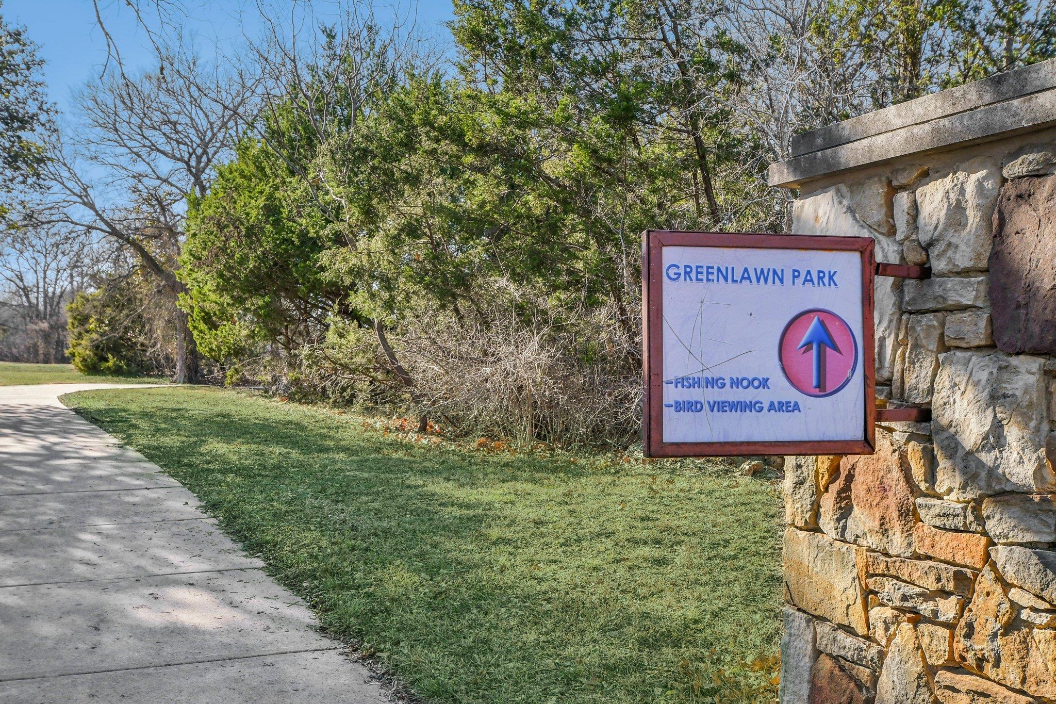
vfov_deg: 36.9
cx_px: 528
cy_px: 352
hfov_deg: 53.1
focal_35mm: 36
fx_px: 1056
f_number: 8
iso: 400
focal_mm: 24
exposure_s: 1/400
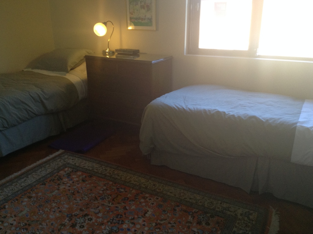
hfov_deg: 55.4
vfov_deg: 42.8
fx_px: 298
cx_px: 156
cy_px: 117
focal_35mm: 33
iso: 64
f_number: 2.4
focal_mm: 3.3
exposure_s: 1/24
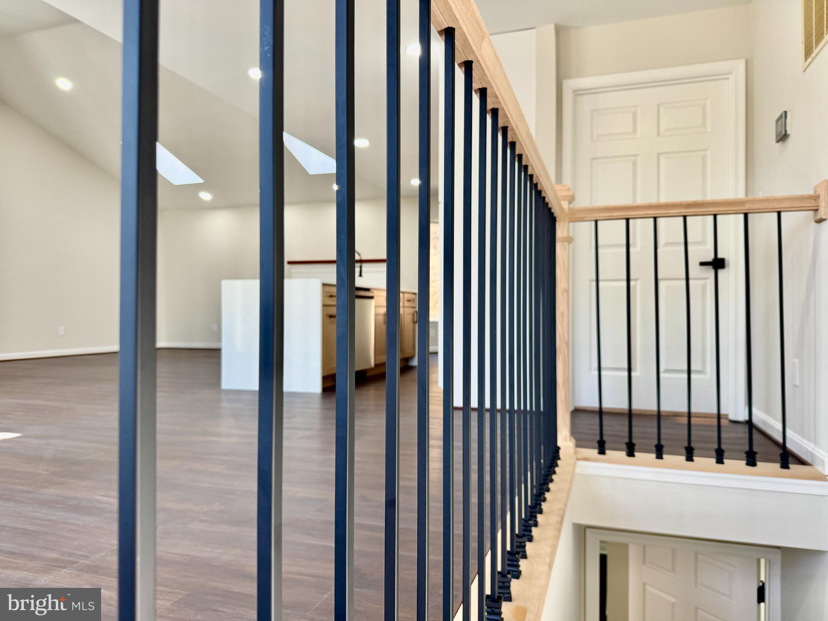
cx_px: 414
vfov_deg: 56.8
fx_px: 574
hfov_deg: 71.6
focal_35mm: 24
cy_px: 310
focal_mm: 6.76
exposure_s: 1/183
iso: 125
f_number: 1.78
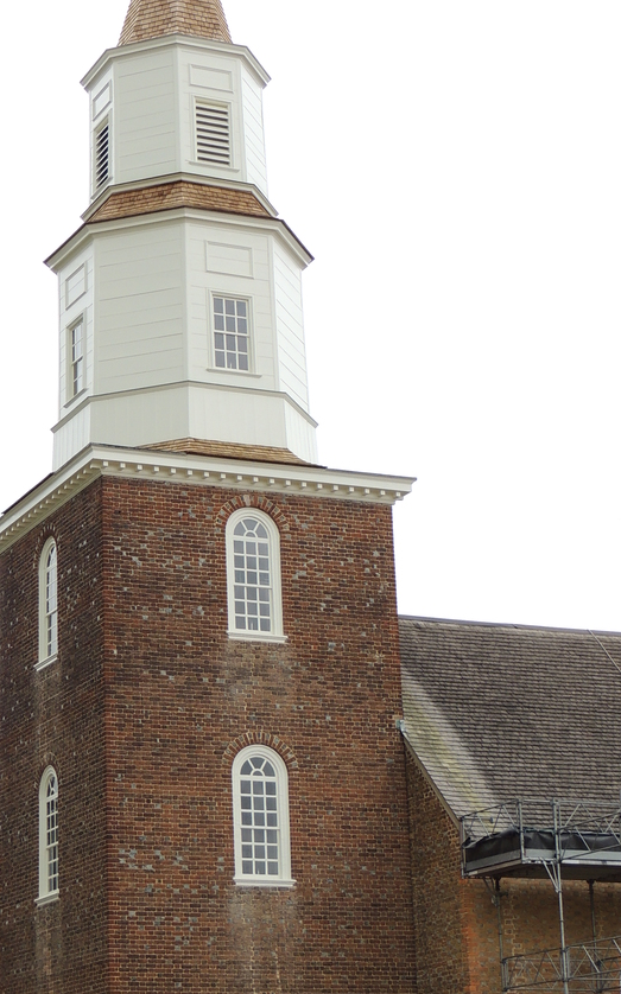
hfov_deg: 16.0
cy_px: 490
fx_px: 2196
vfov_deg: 25.5
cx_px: 137
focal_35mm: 81
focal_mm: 8.9
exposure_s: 1/400
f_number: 3.6
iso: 100
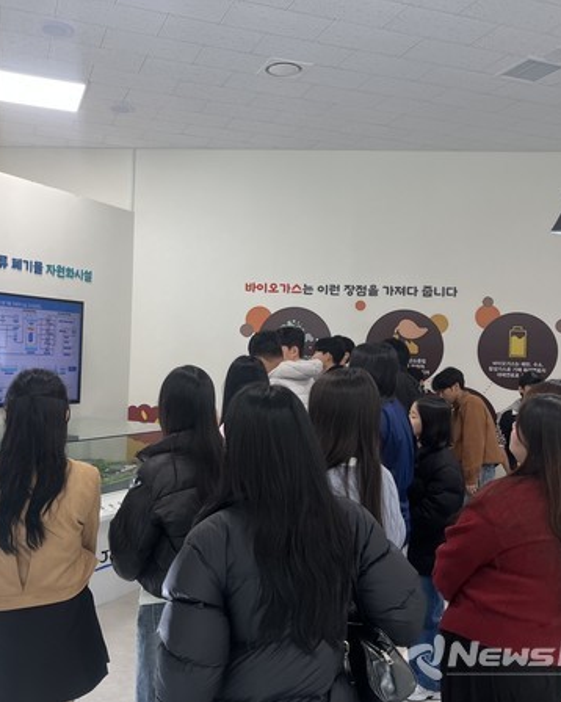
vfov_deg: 52.9
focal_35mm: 34
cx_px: 238
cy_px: 351
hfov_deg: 43.2
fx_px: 706
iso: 80
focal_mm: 5.1
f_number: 1.6
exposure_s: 1/120
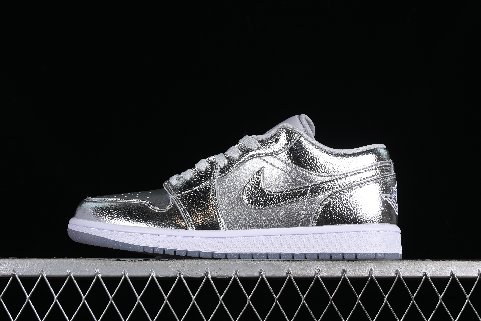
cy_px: 160
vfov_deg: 18.2
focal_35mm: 75
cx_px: 240
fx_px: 1002
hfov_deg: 27.0
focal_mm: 50
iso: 160
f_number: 8
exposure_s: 1/80
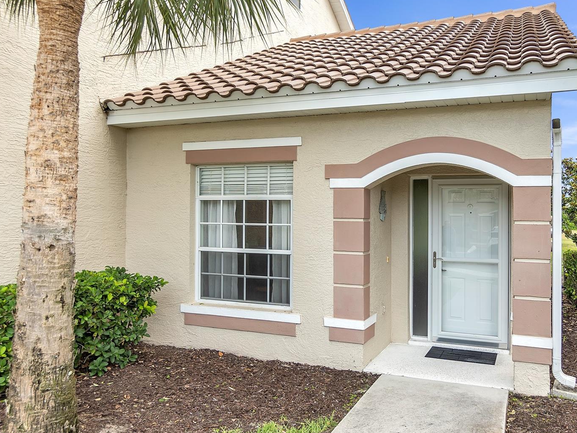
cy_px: 220
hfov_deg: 65.0
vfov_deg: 51.3
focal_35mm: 27
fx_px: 450
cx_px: 332
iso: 100
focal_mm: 16
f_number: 4
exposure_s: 1/250
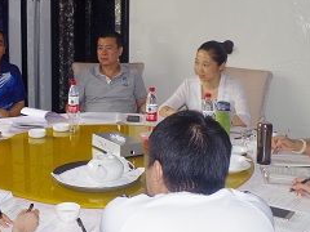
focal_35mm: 60
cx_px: 71
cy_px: 65
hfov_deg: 31.5
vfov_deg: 24.2
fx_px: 537
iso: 800
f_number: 7.1
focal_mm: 18
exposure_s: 1/180
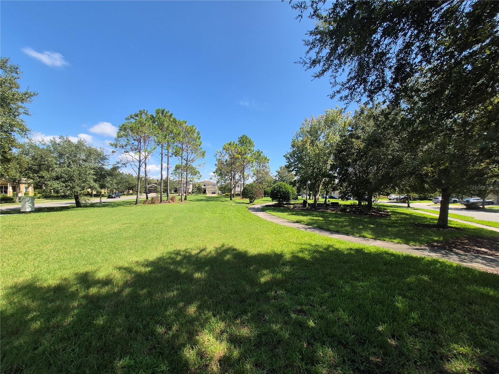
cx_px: 250
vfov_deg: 89.9
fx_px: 187
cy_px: 187
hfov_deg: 106.2
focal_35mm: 13
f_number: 2.2
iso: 50
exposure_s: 1/1060
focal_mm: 1.74
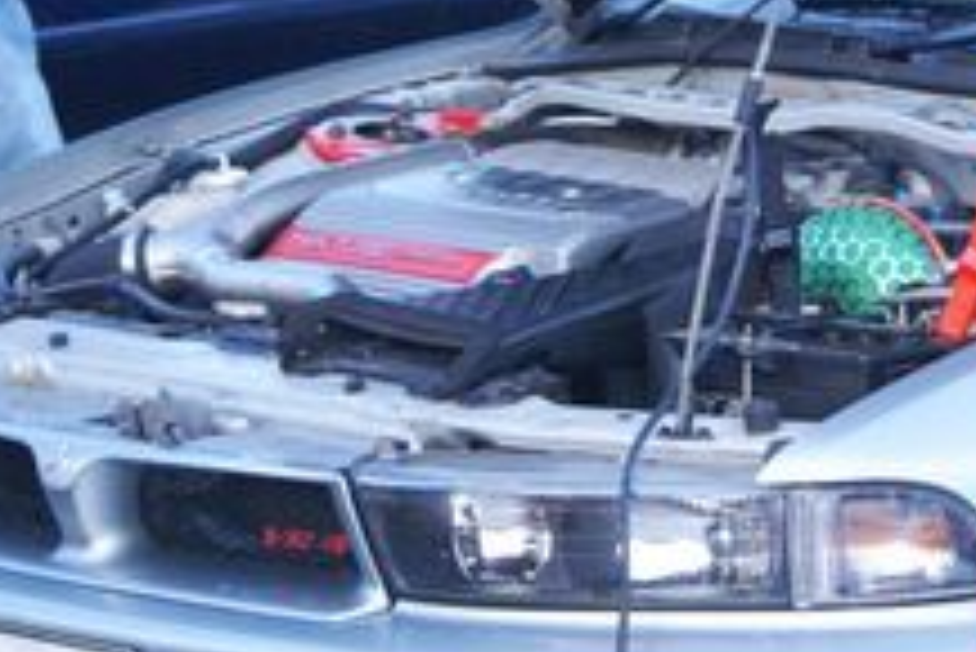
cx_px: 679
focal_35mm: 310
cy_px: 342
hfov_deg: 6.6
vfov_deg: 4.4
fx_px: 8410
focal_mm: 70
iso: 500
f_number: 4
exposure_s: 1/125
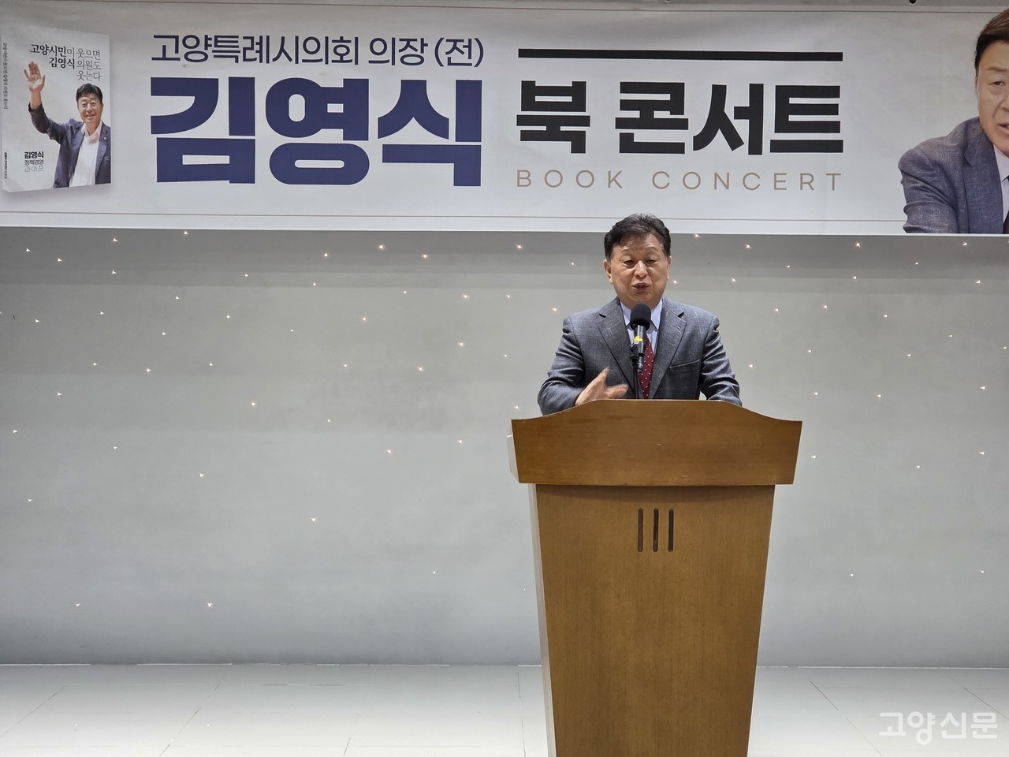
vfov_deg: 21.3
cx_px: 504
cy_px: 378
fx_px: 2011
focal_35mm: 69
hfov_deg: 28.2
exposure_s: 1/60
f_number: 2.4
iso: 160
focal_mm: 7
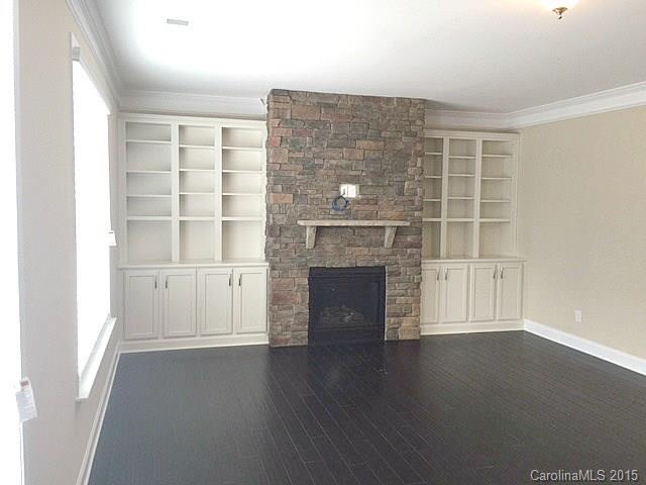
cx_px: 323
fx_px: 541
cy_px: 242
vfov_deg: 48.2
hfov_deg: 61.7
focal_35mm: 29
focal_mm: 4.15
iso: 32
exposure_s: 1/30
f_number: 2.2
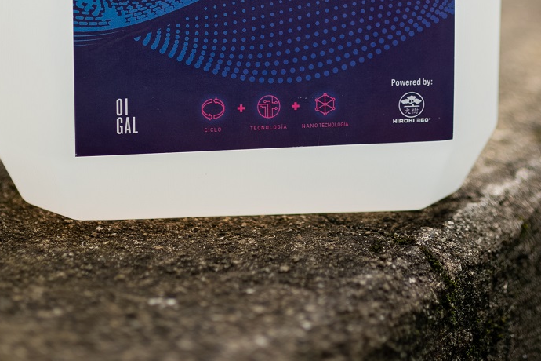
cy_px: -150
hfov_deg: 26.6
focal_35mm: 76
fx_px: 1142
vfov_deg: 16.6
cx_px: 255
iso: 100
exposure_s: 1/250
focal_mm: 35
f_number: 1.8
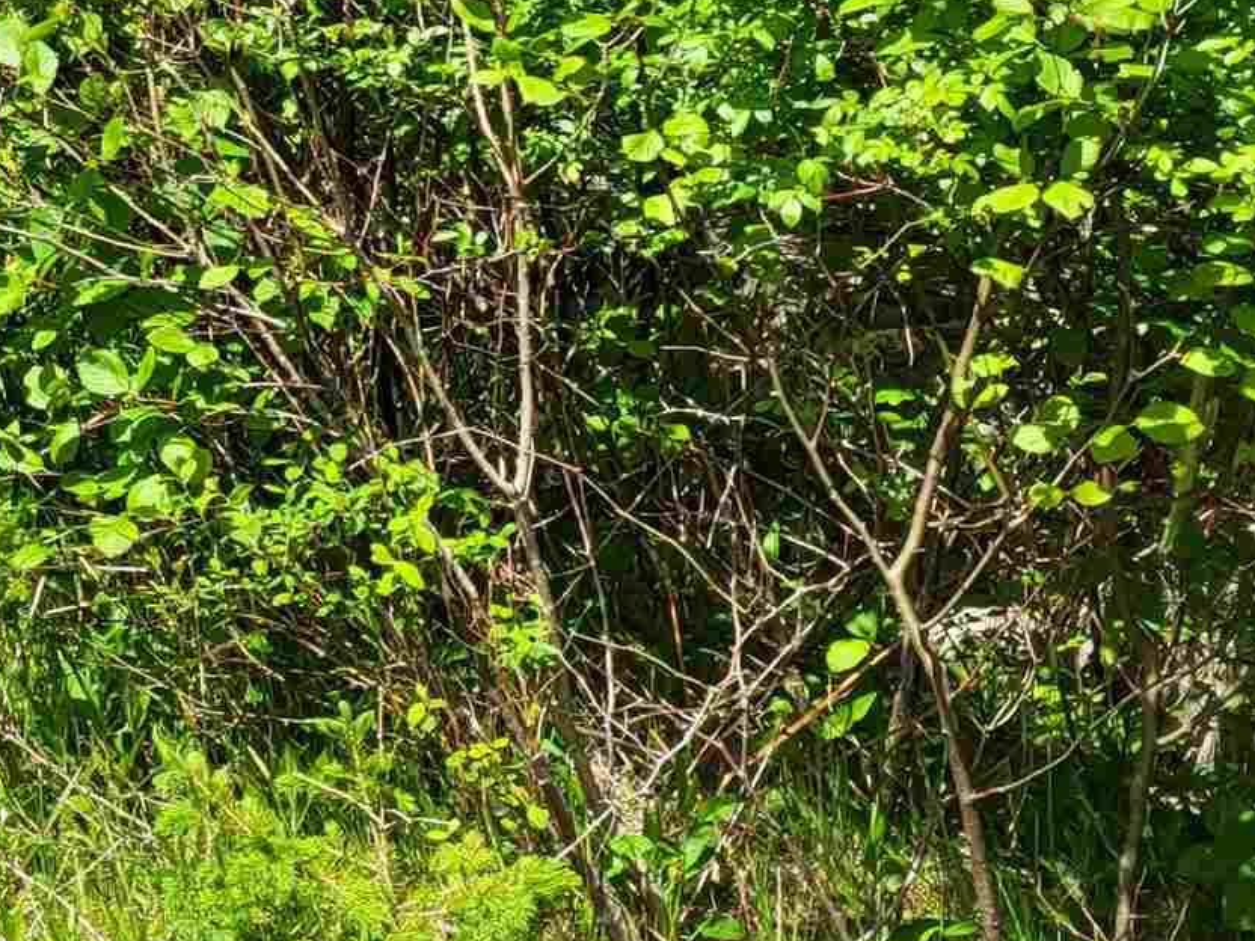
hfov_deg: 17.7
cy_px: -540
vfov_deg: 14.2
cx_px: -789
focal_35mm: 96
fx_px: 3480
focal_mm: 5.4
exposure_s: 1/1521
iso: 40
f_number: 1.8
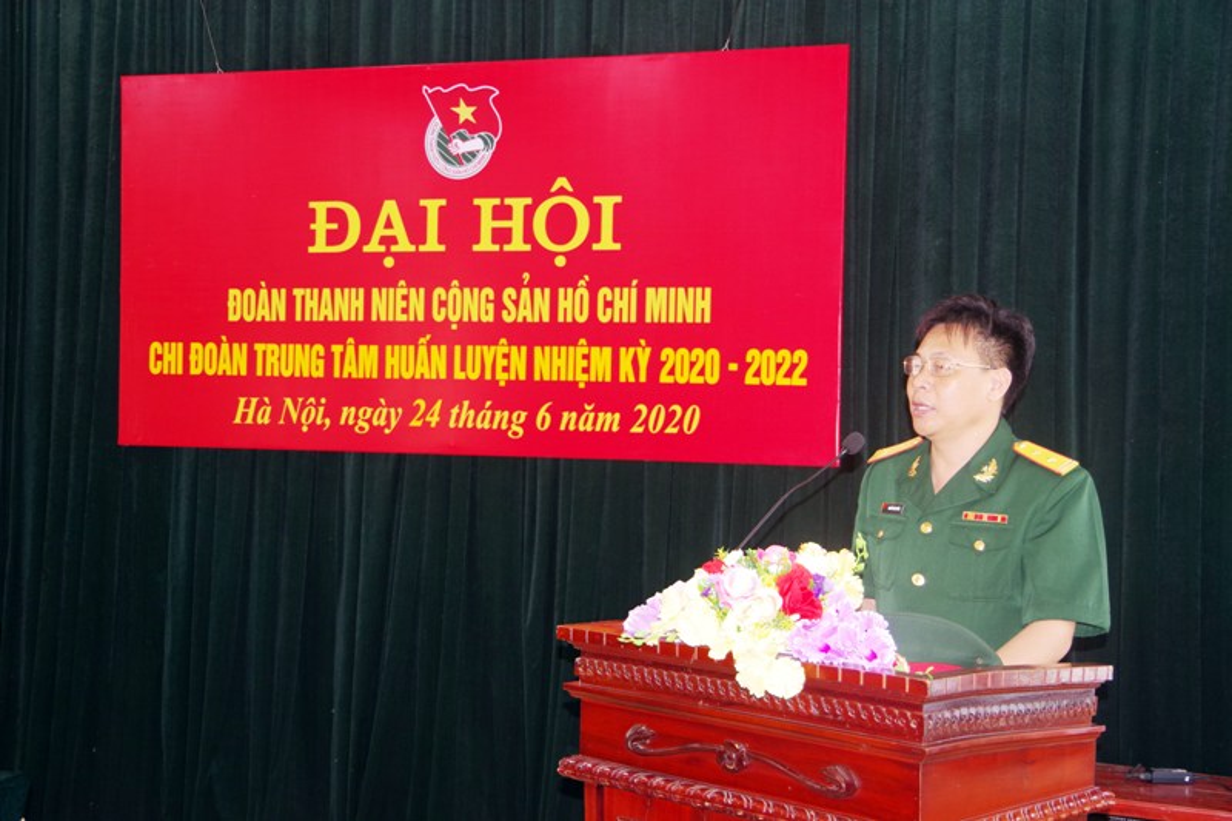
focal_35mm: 54
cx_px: 616
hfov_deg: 36.9
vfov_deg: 25.0
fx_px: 1848
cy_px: 410
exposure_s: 1/50
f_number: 4.5
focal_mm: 36
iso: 400
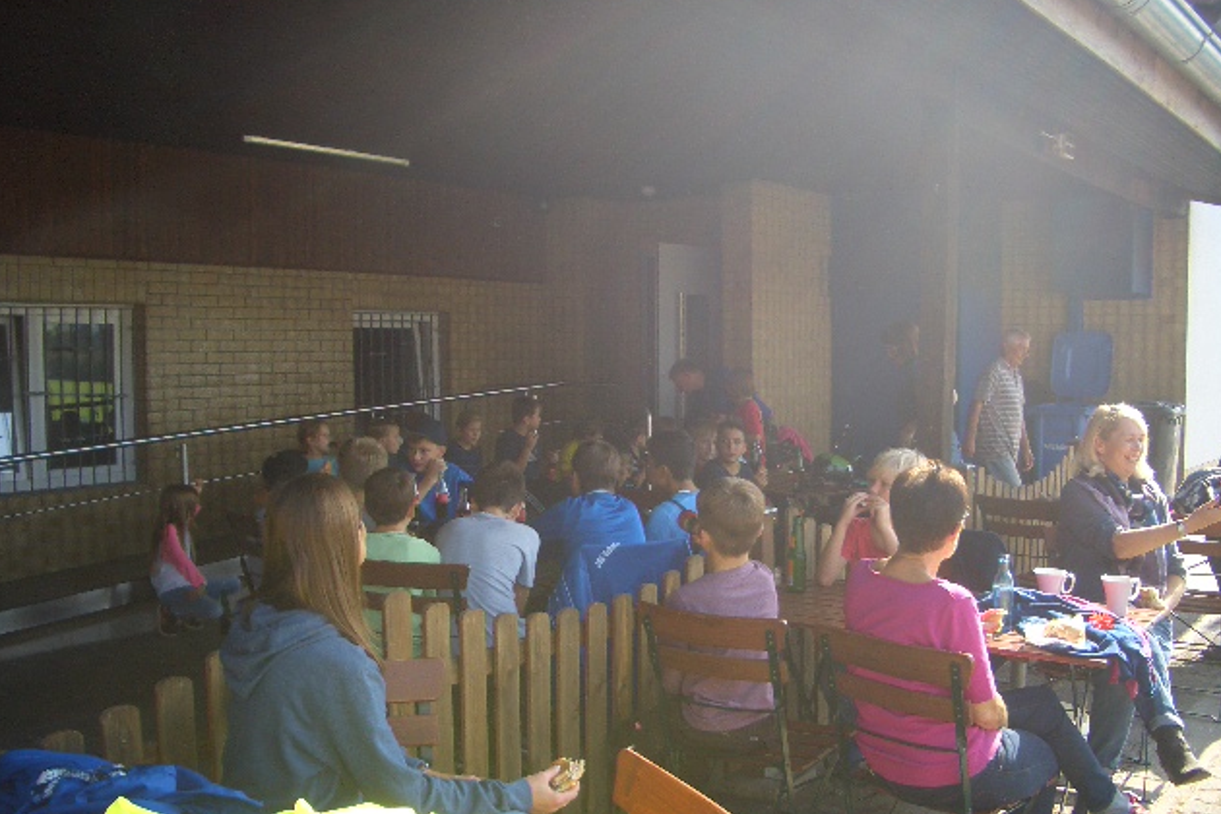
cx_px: 610
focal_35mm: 37
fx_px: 1255
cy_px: 436
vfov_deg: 35.9
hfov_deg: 51.9
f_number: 2.6
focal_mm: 5.8
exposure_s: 1/200
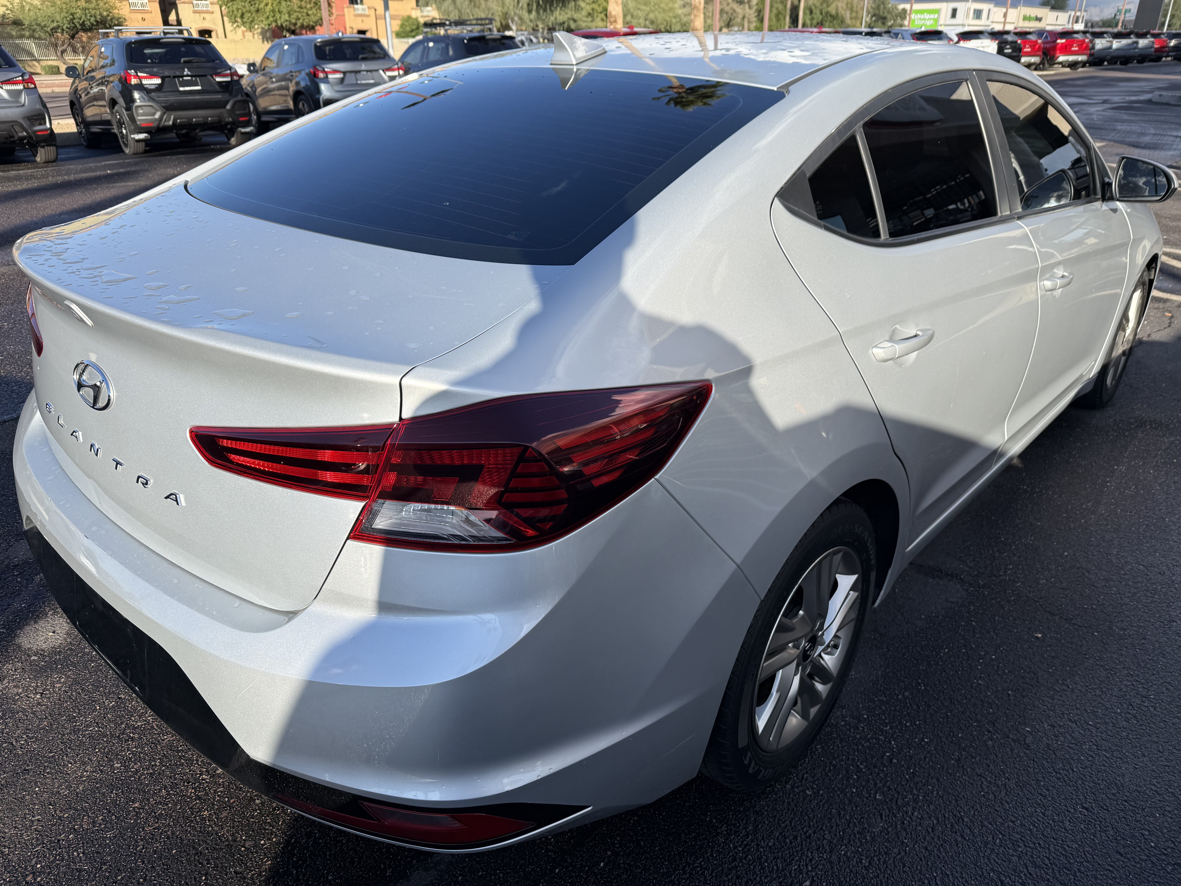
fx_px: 819
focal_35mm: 24
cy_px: 443
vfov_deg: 56.8
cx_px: 590
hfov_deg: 71.6
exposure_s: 1/2370
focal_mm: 6.76
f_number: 1.78
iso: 80
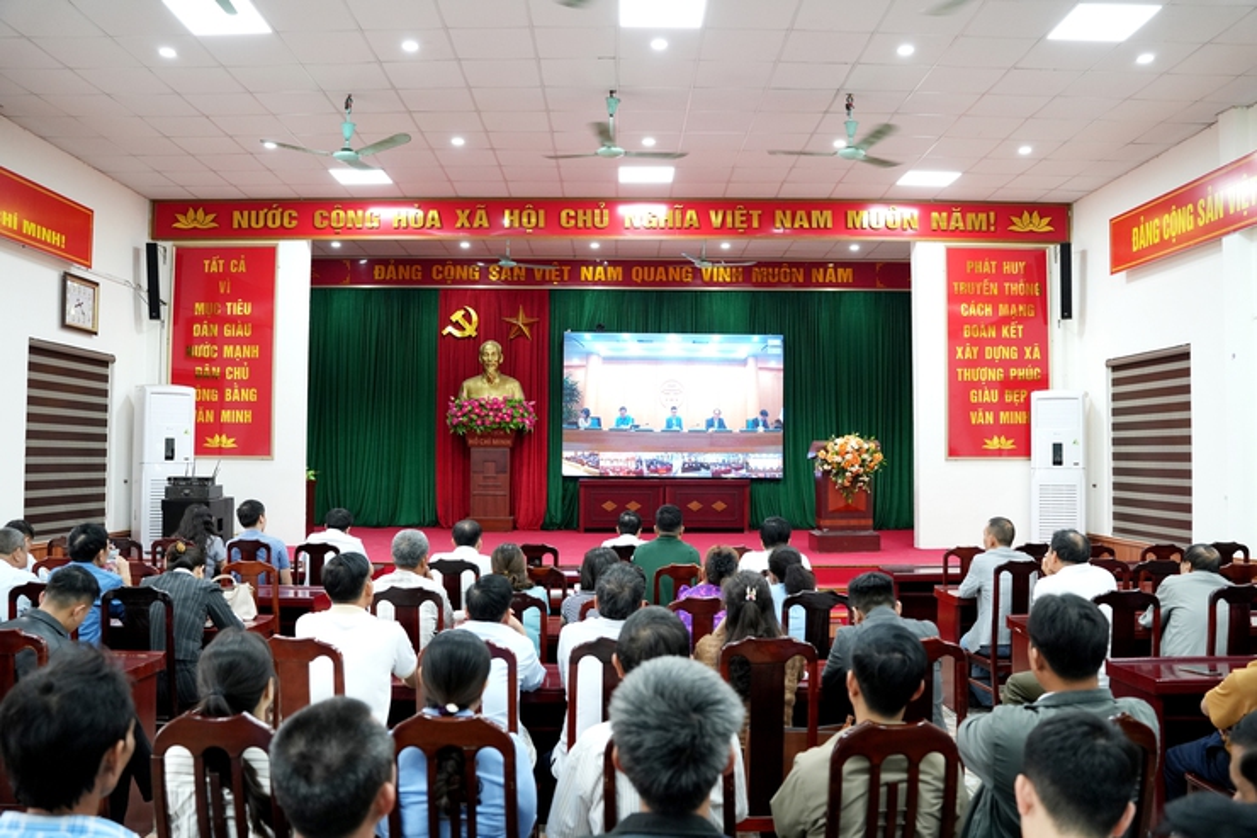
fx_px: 1082
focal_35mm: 31
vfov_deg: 42.3
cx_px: 628
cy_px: 419
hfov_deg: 60.3
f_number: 4
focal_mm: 31
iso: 1600
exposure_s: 1/125
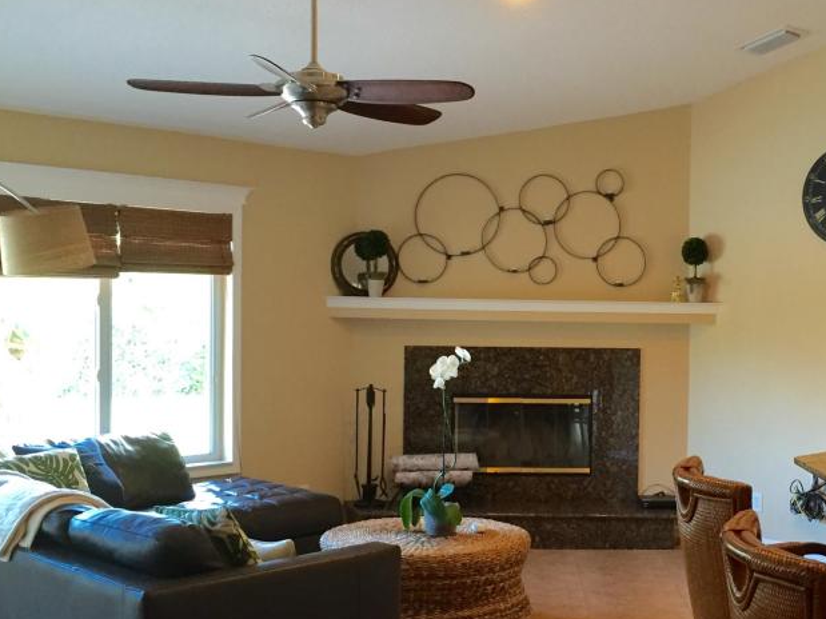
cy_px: 350
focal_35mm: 48
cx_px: 563
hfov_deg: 39.1
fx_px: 1145
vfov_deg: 30.2
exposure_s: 1/30
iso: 125
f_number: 2.2
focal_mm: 4.15
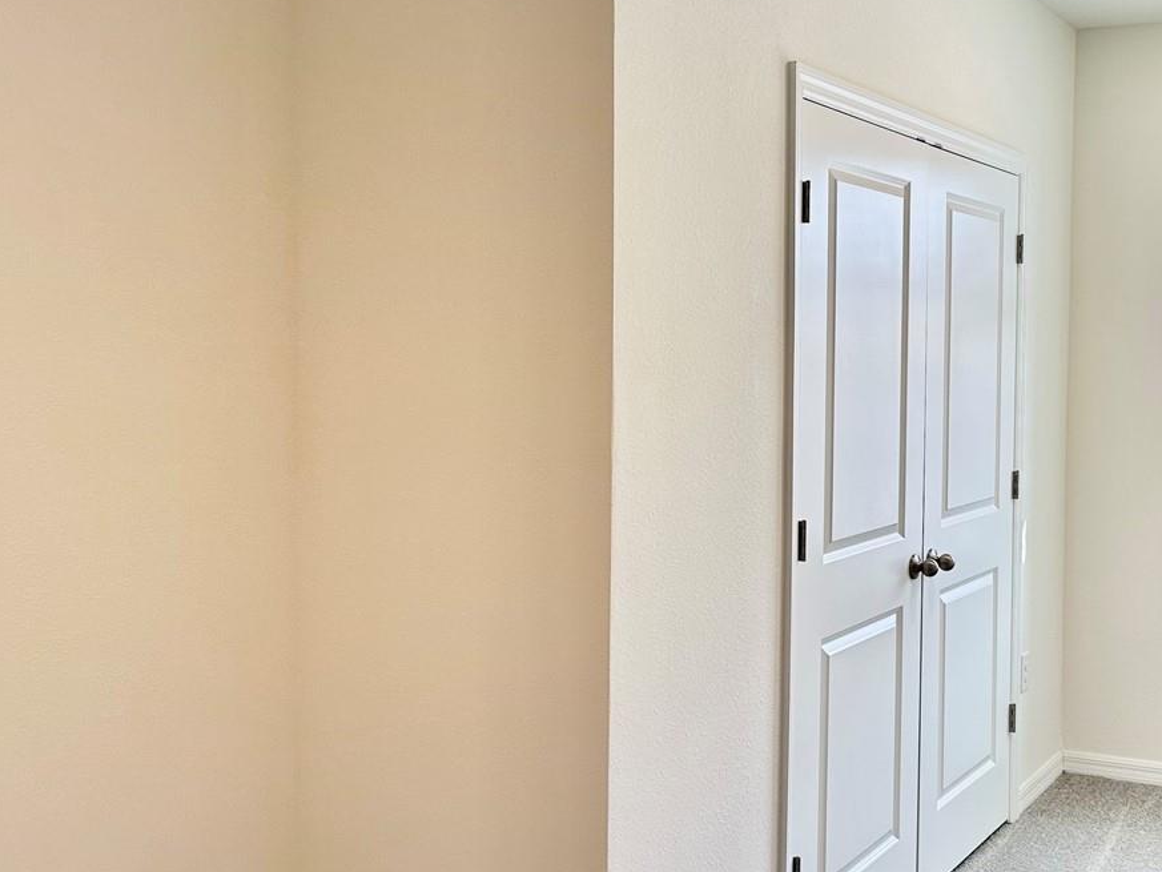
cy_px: 417
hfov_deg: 41.3
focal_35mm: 44
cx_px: 909
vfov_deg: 32.9
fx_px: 1477
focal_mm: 6.86
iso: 80
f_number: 1.78
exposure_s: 1/214
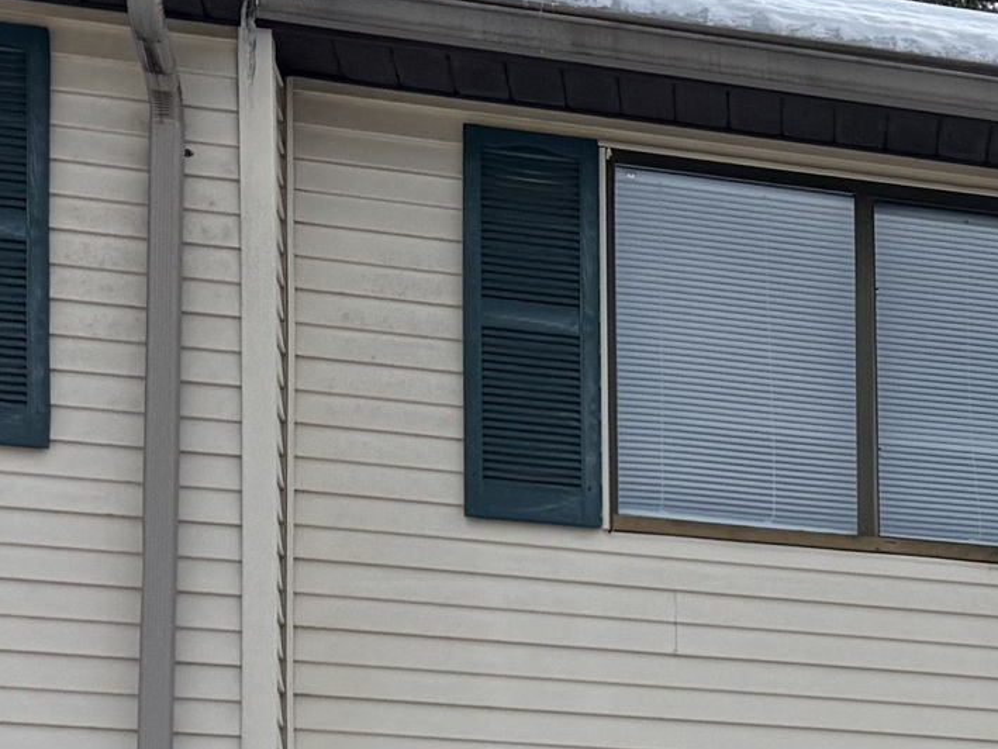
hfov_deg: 15.4
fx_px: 2999
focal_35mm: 104
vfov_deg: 12.8
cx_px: 1948
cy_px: 1381
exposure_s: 1/4608
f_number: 1.78
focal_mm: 6.76
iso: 80
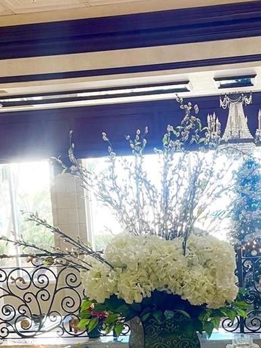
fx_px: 612
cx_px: 158
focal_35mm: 61
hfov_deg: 24.0
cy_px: 320
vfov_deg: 30.2
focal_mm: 4.2
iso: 100
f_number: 1.6
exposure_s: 1/60
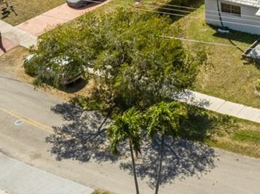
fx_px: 780
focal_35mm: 104
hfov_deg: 17.4
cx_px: 361
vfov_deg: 12.4
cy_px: -203
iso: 200
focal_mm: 12.29
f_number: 11
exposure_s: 1/500
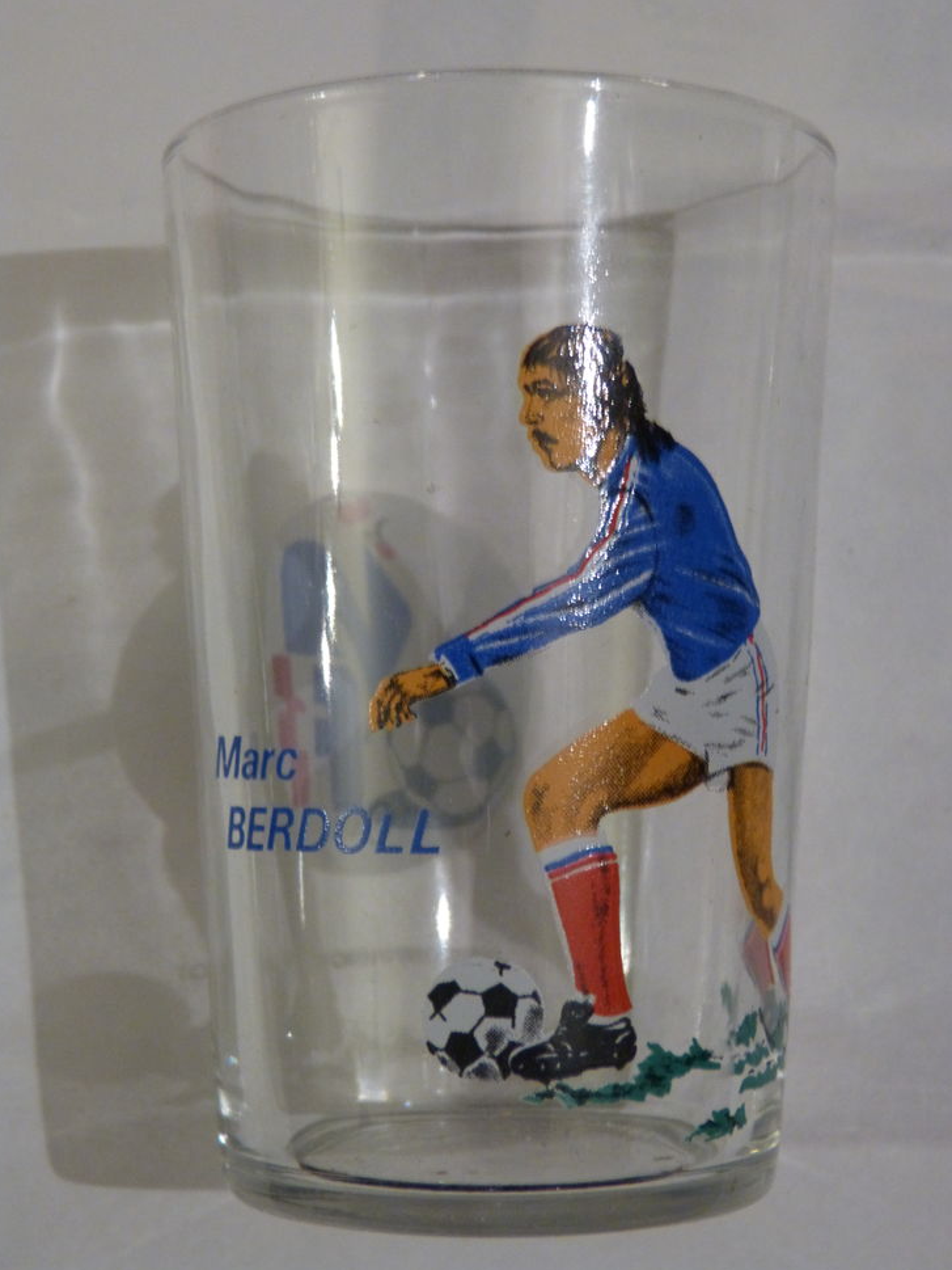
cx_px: 482
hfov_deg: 22.9
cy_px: 623
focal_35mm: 64
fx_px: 2346
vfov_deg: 30.3
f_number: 3.3
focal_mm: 11
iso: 400
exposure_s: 1/8
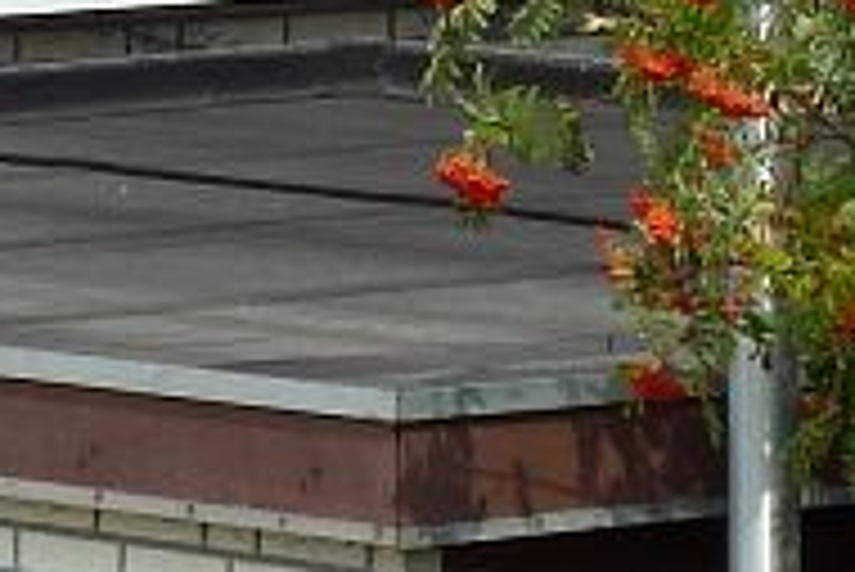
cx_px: 810
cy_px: -901
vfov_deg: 2.2
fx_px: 14760
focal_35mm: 621
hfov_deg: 3.3
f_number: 4.4
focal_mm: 18.2
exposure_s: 1/500
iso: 80
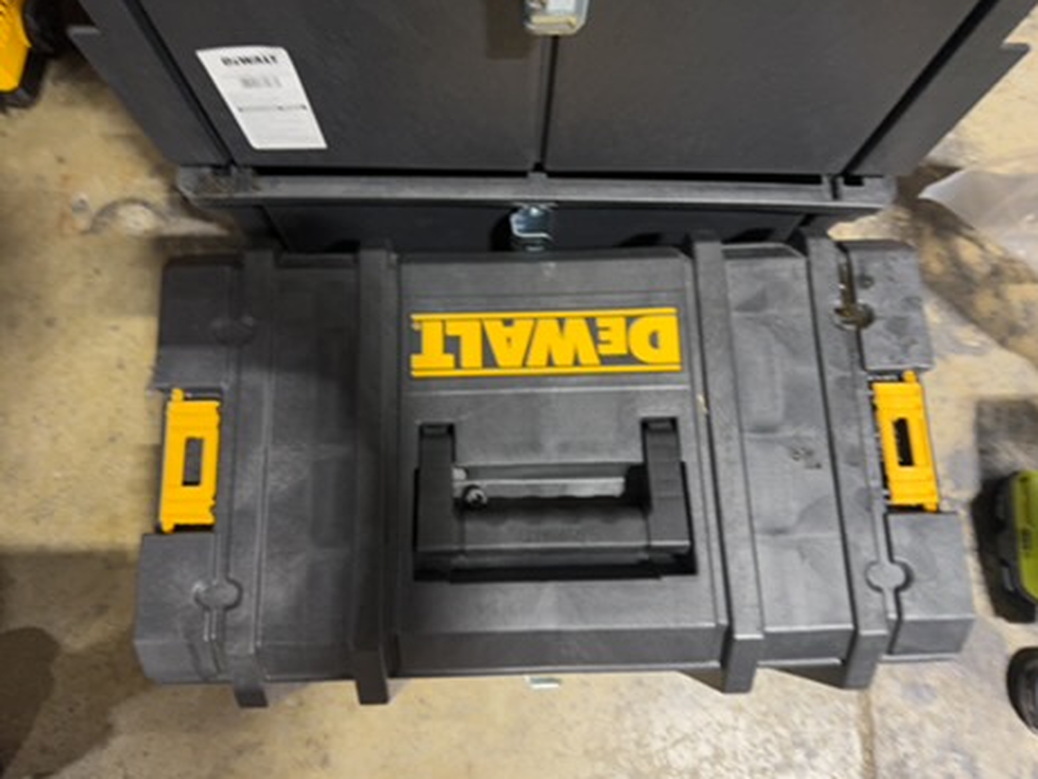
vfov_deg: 54.9
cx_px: 504
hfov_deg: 69.4
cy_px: 399
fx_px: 750
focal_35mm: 25
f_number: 1.78
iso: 500
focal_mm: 6.76
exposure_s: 1/30
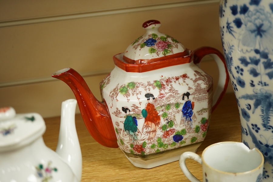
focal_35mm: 45
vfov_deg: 29.9
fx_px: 341
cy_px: 91
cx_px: 136
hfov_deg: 43.6
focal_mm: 30
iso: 1250
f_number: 5.6
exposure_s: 1/125
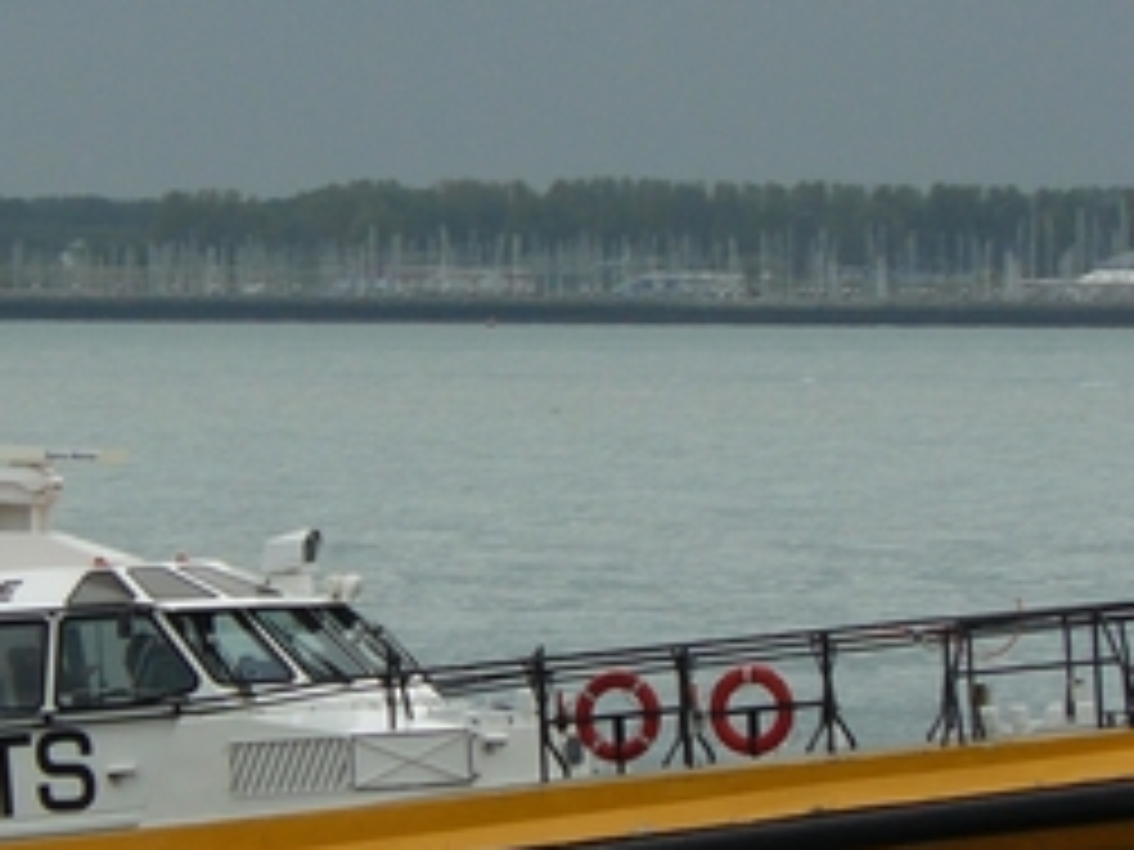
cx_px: 387
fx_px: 23128
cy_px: 409
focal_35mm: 706
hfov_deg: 2.8
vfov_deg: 2.1
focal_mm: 49.3
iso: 100
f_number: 5.6
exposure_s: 1/320
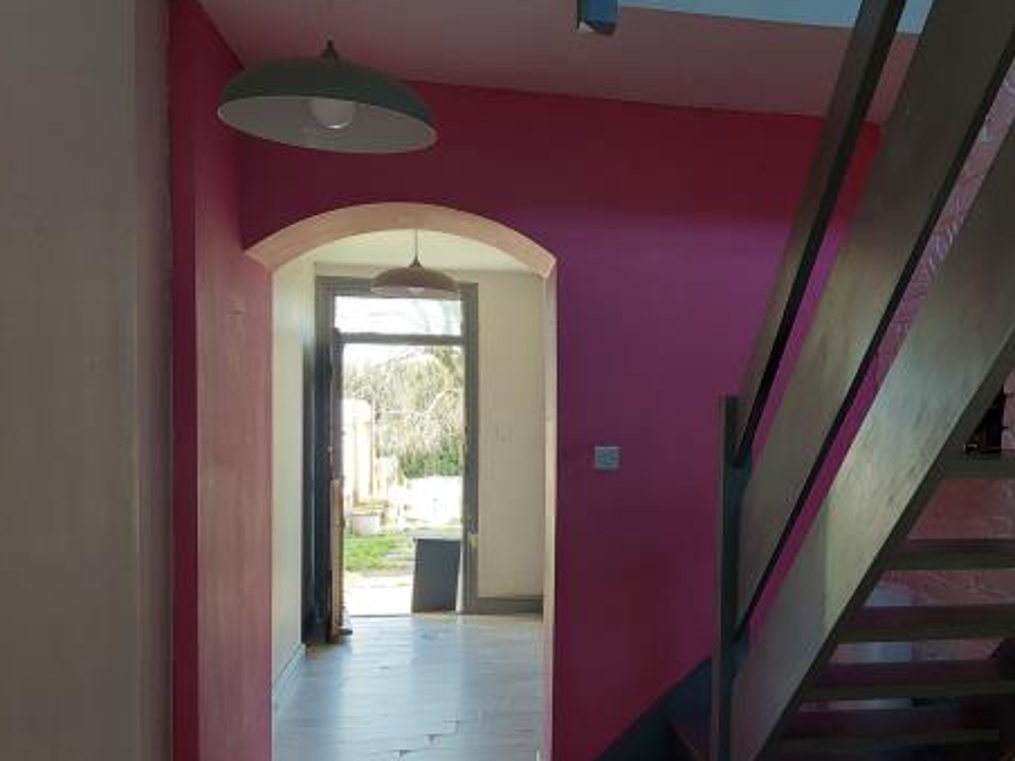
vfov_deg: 41.7
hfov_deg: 52.7
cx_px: 694
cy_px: 444
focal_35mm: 34
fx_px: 997
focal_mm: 5.23
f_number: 1.8
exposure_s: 1/50
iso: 100
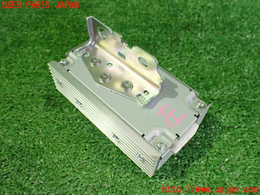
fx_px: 225
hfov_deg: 60.0
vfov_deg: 46.8
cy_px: 98
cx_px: 130
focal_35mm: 30
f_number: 2.3
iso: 800
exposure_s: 1/40
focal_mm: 5.4
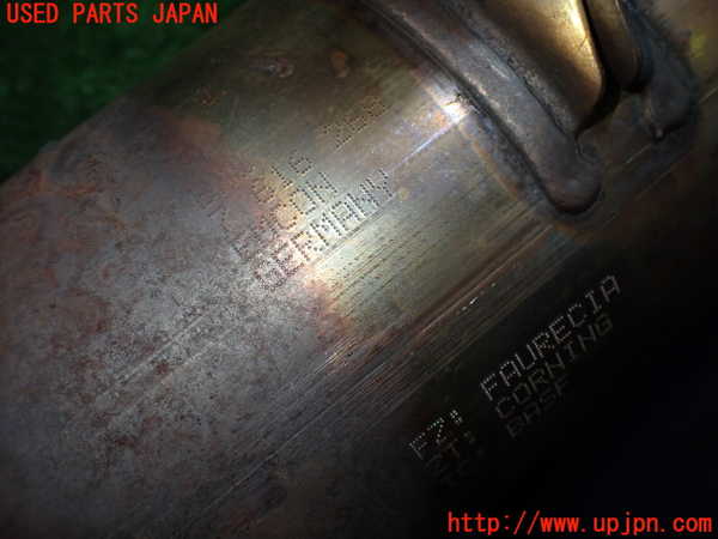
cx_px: 359
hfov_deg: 60.0
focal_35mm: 30
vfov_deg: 46.8
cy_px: 270
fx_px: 622
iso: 250
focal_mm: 5.4
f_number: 2.3
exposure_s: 1/125
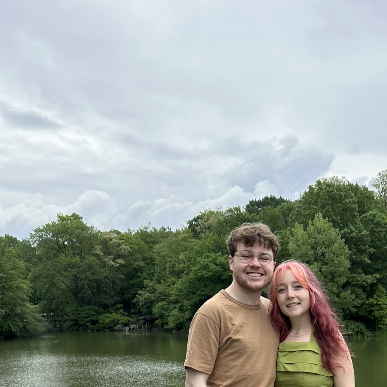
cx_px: 289
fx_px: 569
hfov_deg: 36.7
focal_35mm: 45
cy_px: 374
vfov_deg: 34.6
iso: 80
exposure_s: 1/2732
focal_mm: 6.86
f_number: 1.78
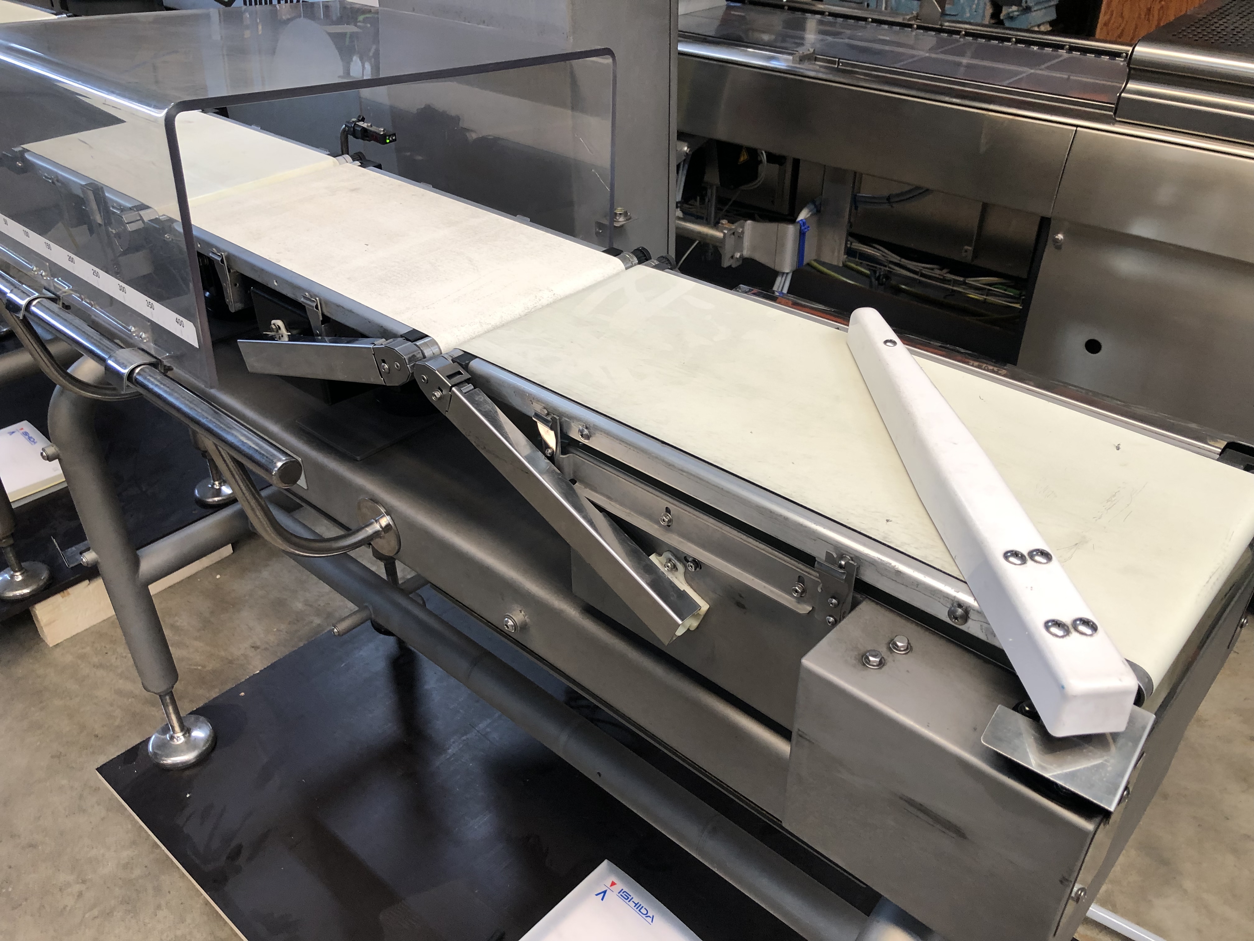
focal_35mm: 28
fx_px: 1014
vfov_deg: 49.7
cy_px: 470
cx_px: 627
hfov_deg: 63.4
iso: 32
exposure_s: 1/20
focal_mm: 3.99
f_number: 1.8
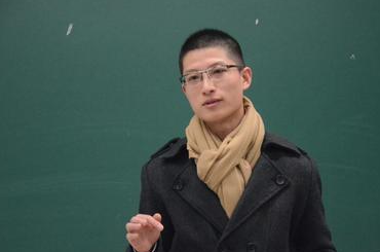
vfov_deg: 9.6
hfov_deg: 14.5
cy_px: 164
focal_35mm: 142
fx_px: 1496
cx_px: 232
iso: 5000
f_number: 5.3
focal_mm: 70
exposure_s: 1/160
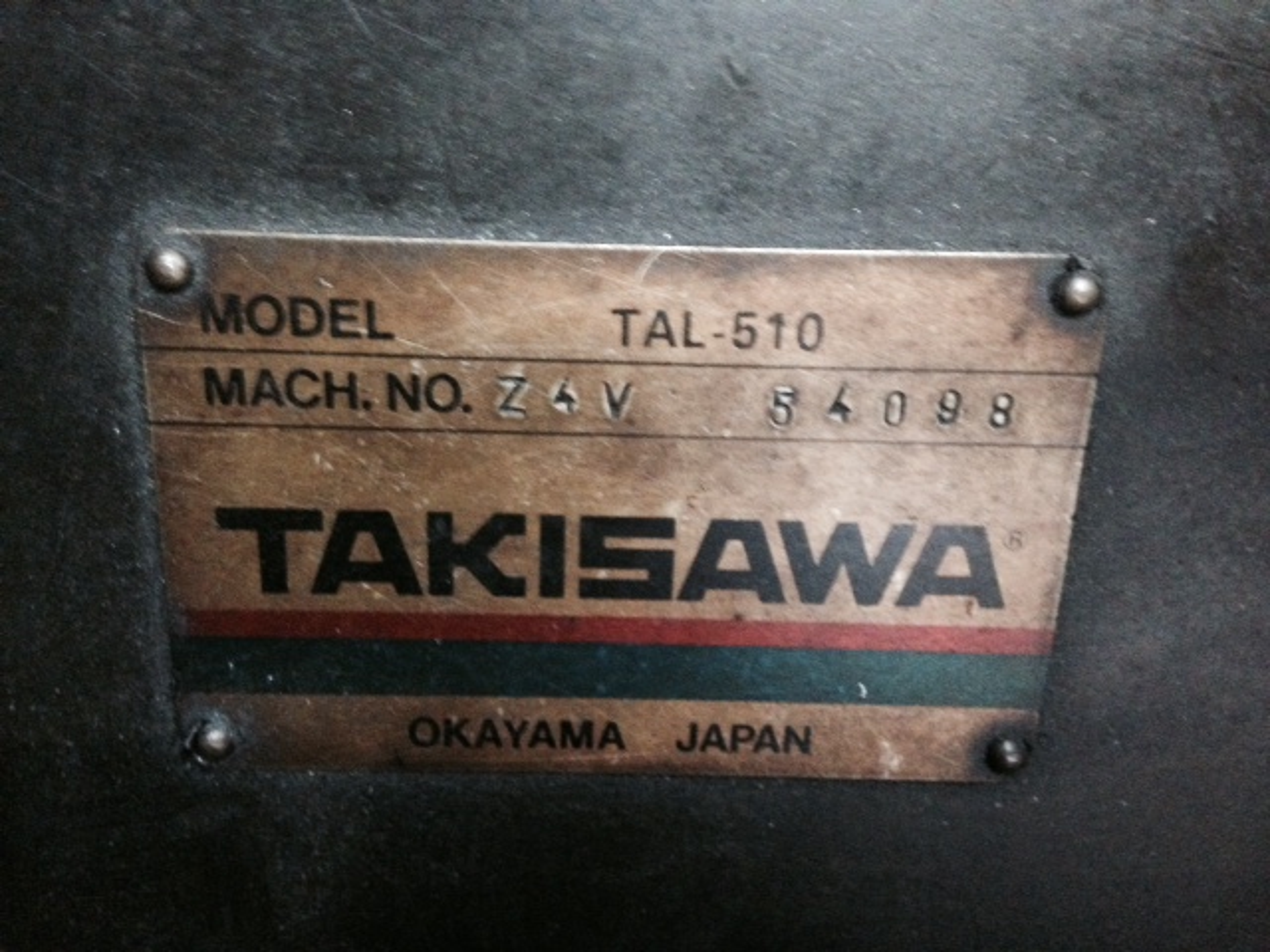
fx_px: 1211
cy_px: 476
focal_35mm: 33
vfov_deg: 42.9
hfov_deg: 55.4
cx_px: 635
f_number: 2.4
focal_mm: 4.12
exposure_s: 1/15
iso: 800
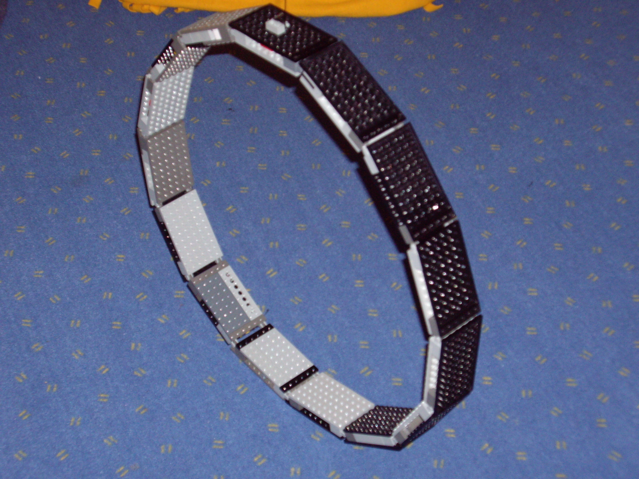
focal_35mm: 79
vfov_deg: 18.7
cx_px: 320
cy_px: 240
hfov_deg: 24.7
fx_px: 1458
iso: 200
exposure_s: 1/80
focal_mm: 12.8
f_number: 4.1
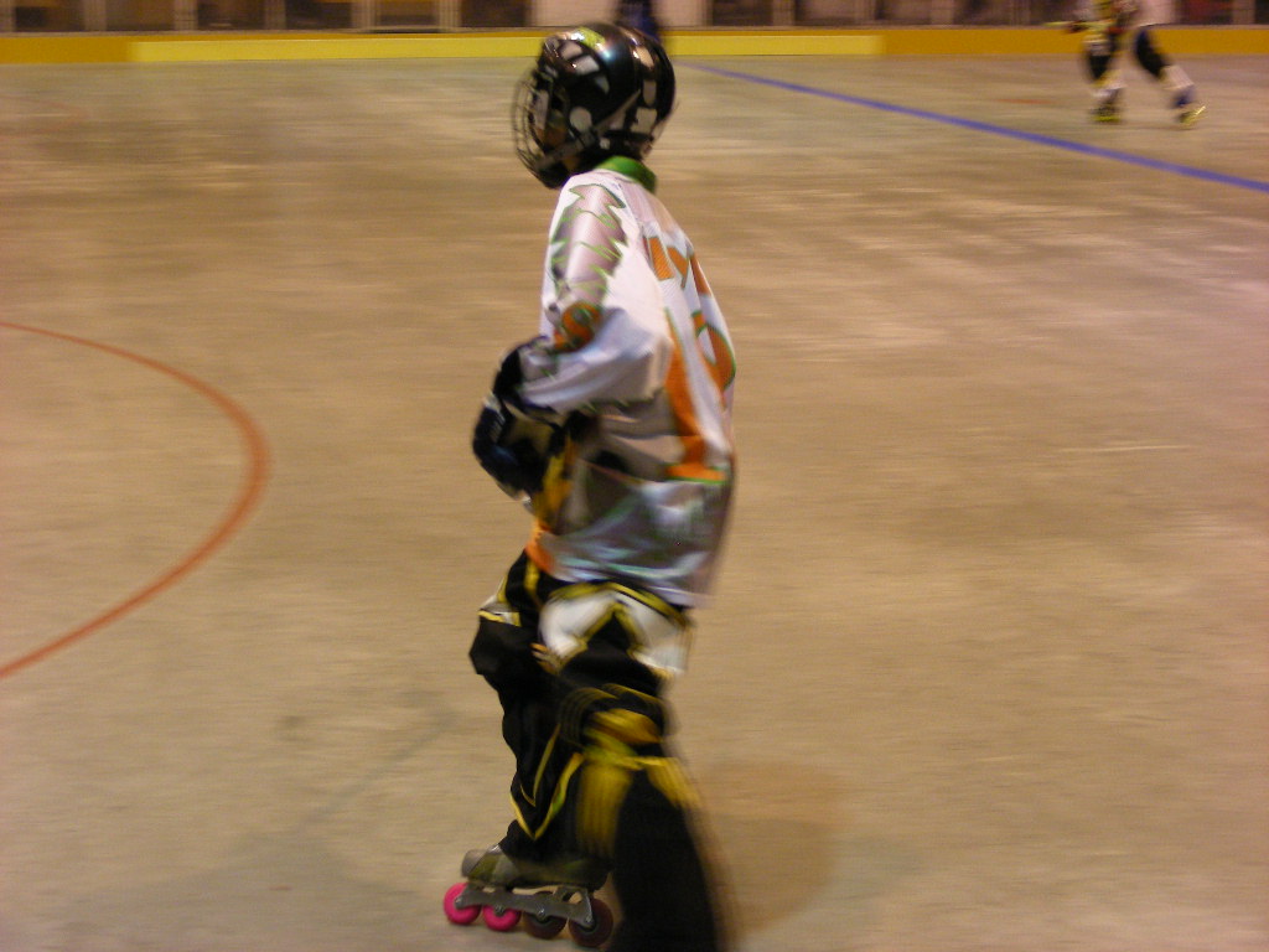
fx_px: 2566
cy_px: 476
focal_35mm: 70
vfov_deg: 21.0
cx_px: 634
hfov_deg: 27.8
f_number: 3.5
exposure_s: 1/30.5
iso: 192
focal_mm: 11.7
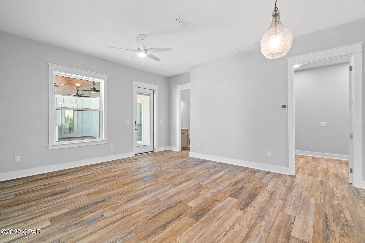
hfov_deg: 100.4
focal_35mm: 15
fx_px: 152
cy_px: 122
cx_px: 182
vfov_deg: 77.3
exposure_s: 1.3
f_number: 8
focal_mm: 10
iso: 400
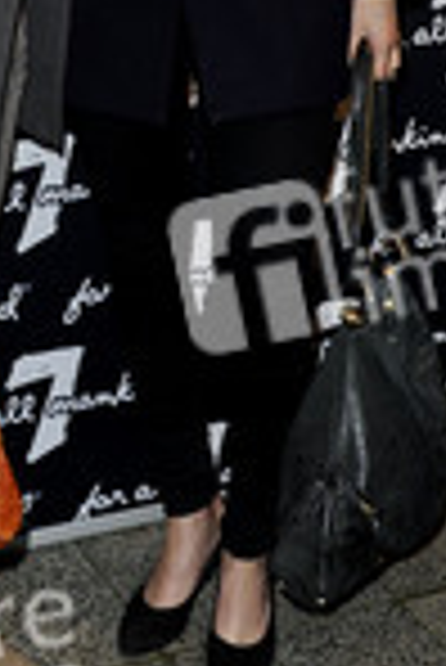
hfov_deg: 12.5
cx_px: -9
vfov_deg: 18.5
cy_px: 22
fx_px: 2002
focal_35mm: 108
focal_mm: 40
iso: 640
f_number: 6.3
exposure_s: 1/160
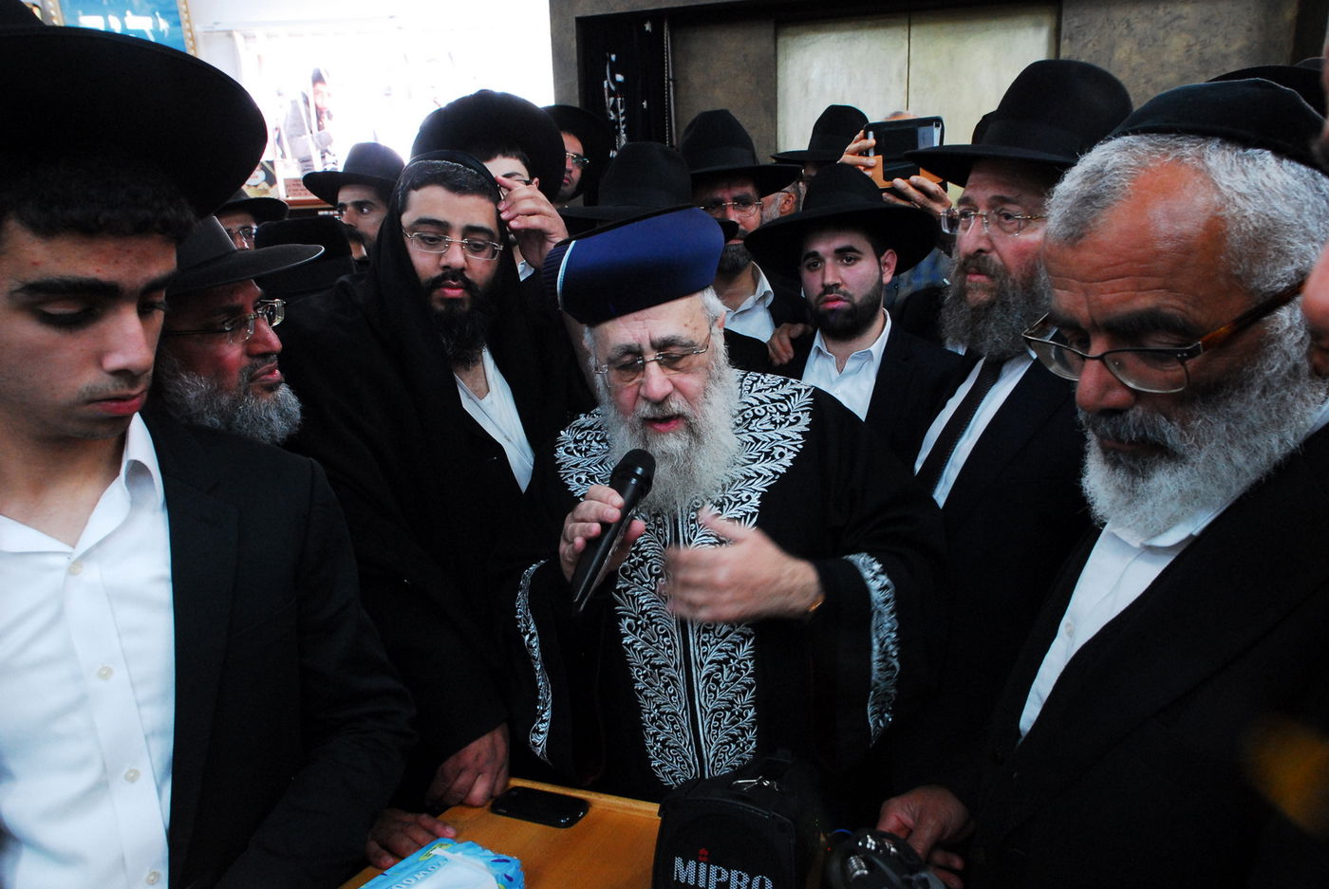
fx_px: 776
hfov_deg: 81.1
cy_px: 444
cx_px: 664
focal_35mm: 21
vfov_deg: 59.6
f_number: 6.3
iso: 1000
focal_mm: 14
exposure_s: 1/50
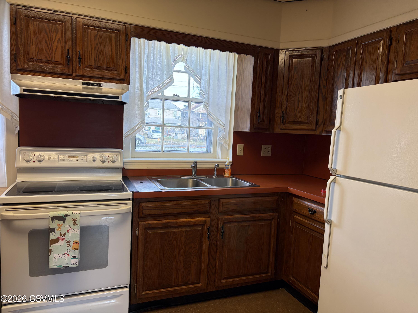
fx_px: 314
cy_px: 156
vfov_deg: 53.1
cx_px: 209
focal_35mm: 26
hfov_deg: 67.3
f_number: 1.6
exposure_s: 1/120
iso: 100
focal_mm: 5.96
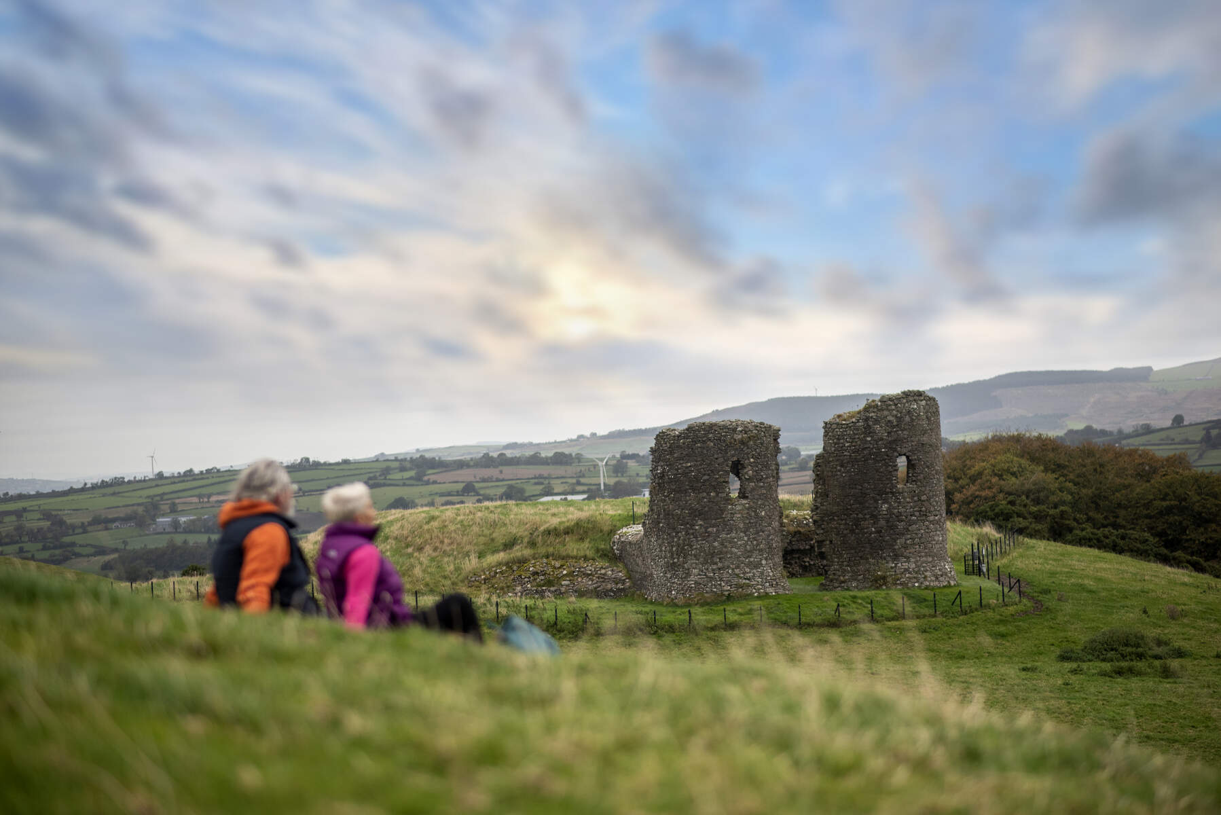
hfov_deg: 23.9
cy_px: 408
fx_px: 2884
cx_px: 610
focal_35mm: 85
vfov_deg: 16.1
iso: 400
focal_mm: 85
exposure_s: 1/320
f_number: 2.2
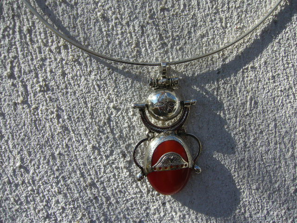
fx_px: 300
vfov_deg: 40.7
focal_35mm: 35
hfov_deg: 52.6
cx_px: 148
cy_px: 112
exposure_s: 1/400
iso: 80
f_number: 5.6
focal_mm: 5.8
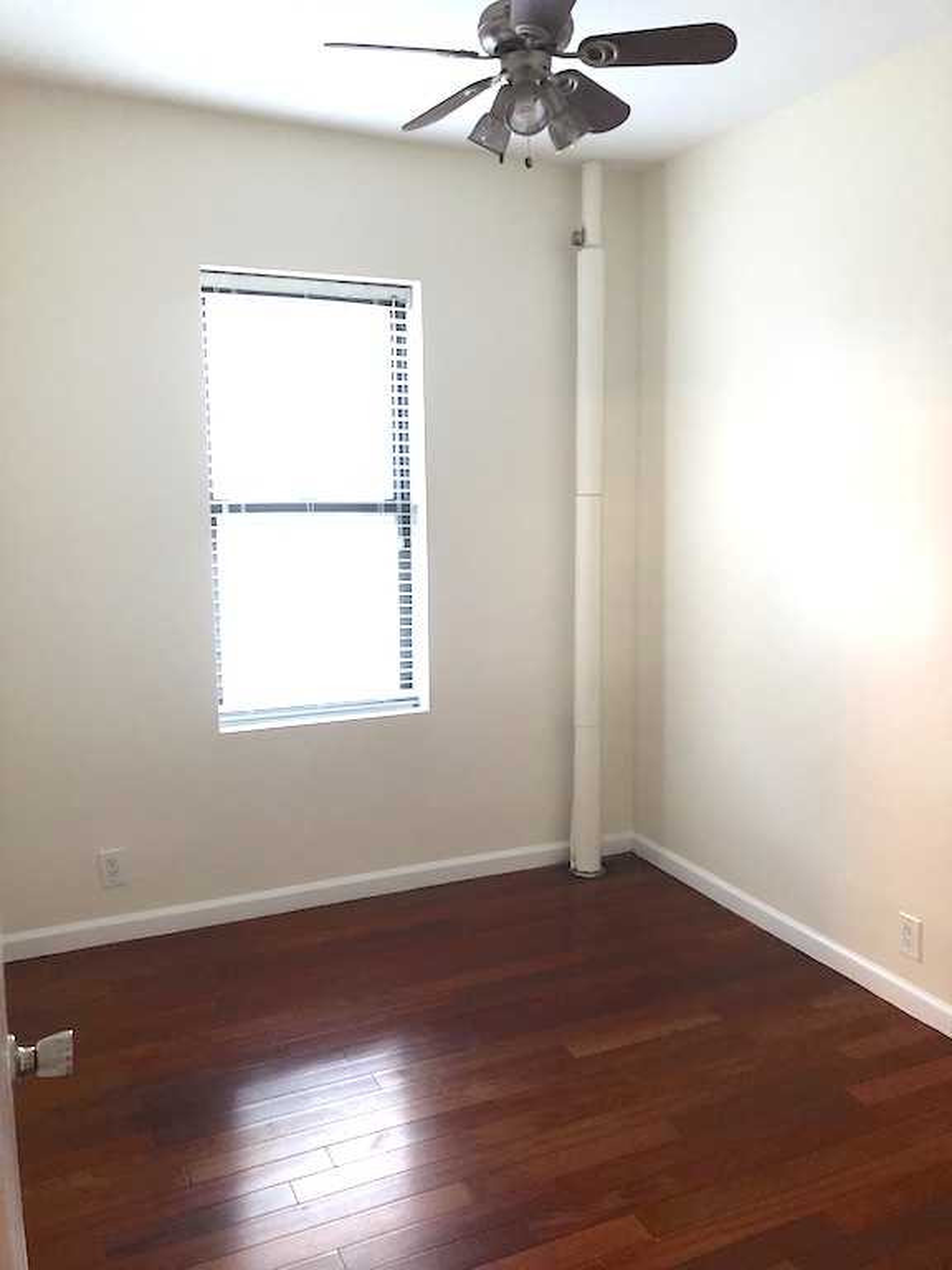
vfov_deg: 61.7
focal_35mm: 29
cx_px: 476
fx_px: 1063
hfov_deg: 48.2
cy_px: 635
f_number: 1.8
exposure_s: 1/60
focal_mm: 3.99
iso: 320
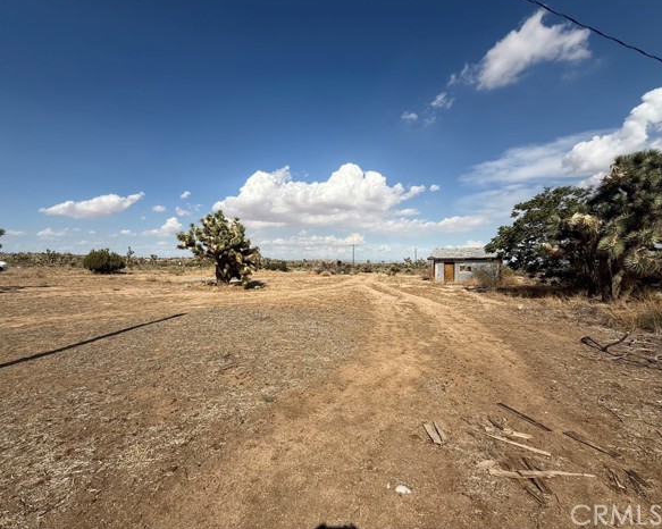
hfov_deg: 96.8
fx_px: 294
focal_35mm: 15
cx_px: 327
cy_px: 259
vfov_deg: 84.0
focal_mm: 2.22
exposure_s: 1/5155
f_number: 2.2
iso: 50
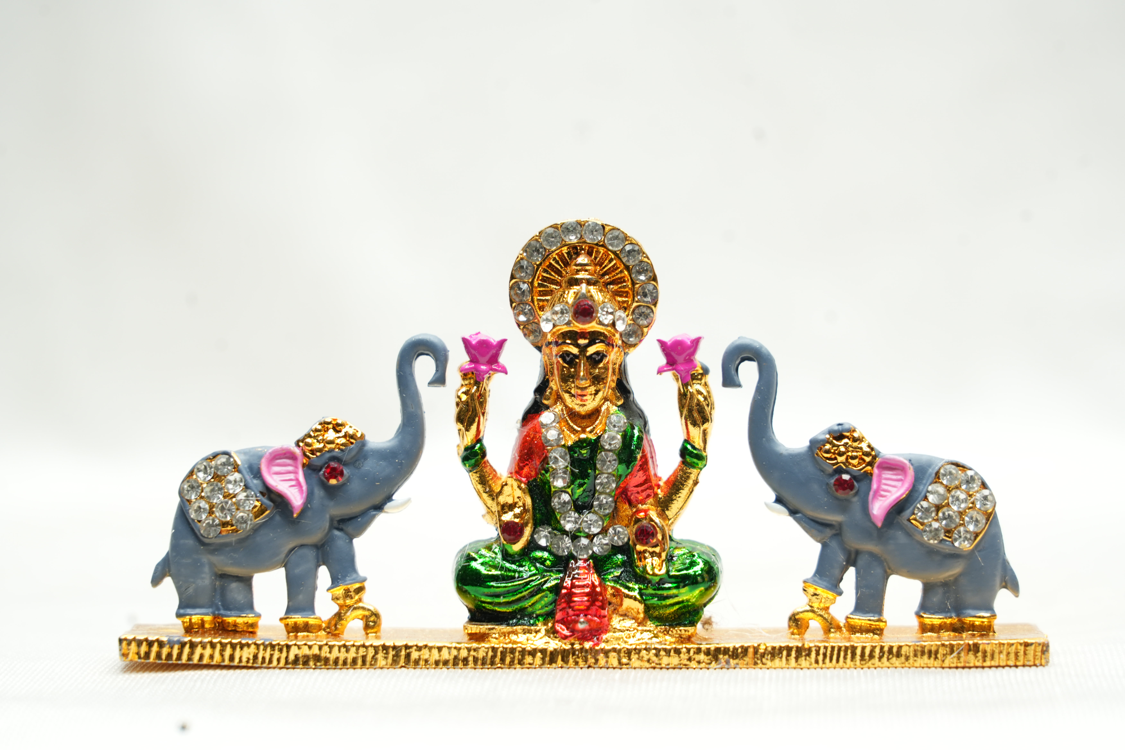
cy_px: 375
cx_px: 562
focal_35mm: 105
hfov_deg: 19.5
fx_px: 3281
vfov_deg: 13.0
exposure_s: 1/50
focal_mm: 105
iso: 640
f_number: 7.1
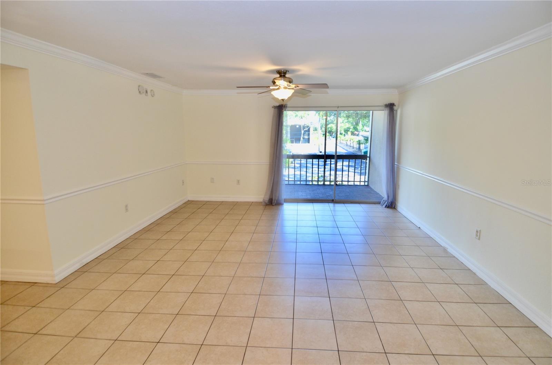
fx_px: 275
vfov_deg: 67.1
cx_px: 276
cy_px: 182
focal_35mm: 18
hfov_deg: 90.1
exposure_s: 1/100
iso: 400
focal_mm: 12
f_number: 5
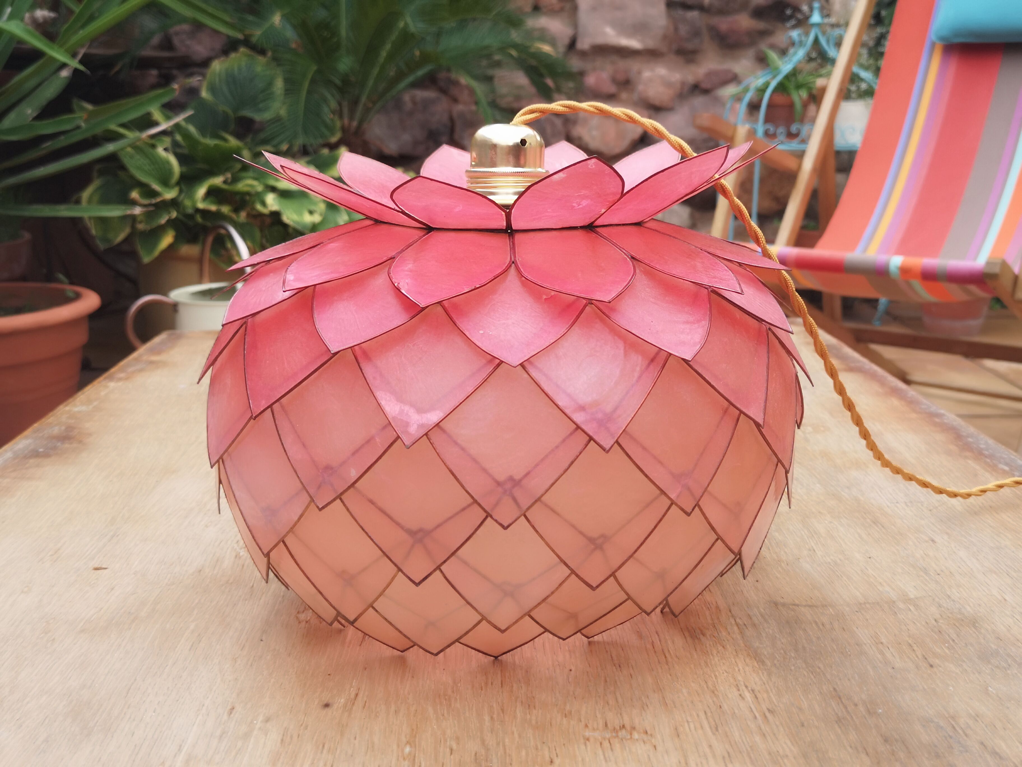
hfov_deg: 46.8
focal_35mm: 40
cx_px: 511
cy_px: 384
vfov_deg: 36.0
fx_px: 1181
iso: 50
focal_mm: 5.58
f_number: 1.8
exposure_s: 1/362
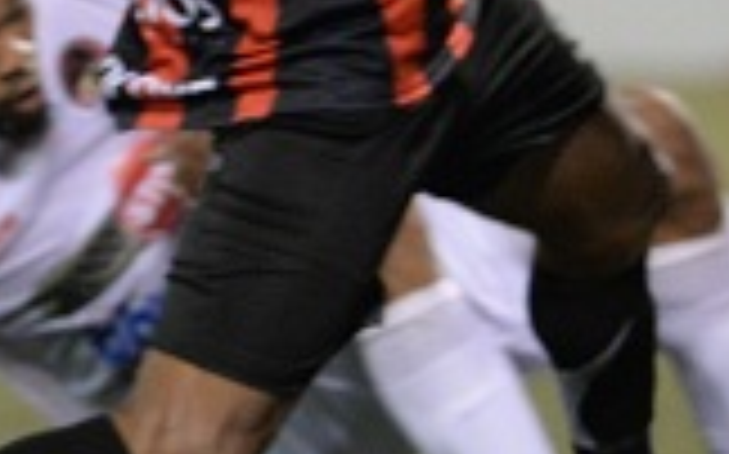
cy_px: -146
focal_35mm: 1762
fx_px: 34982
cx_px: -122
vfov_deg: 0.7
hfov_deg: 1.2
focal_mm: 400
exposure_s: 1/500
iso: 5000
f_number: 4.5
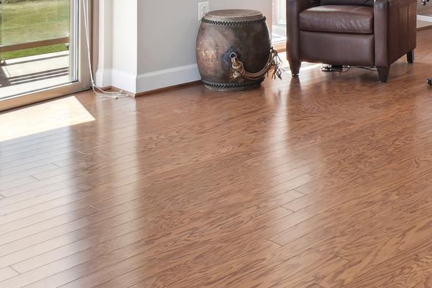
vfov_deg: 22.1
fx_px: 672
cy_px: -72
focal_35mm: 56
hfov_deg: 34.3
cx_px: 360
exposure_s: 1/100
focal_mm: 16
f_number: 8
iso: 200
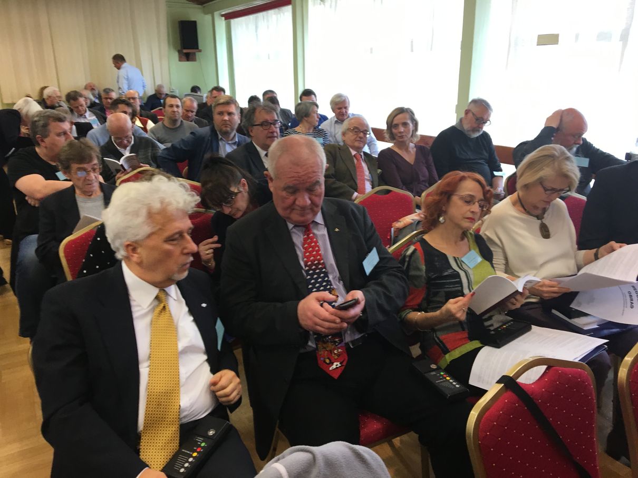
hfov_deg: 61.7
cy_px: 239
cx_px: 319
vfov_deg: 48.2
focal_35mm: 29
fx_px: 534
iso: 50
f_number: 2.2
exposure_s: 1/33
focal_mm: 4.15
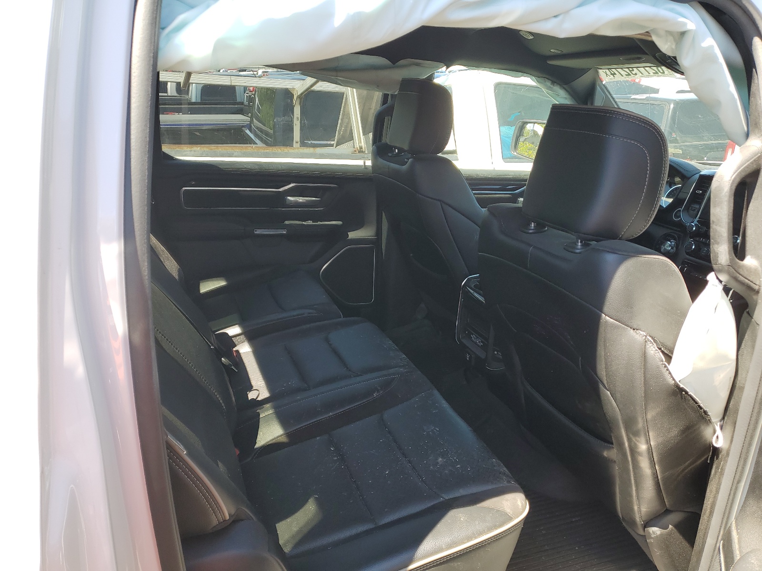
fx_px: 572
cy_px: 286
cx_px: 381
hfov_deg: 67.3
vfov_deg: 53.1
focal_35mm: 26
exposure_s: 1/370
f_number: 1.5
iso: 50
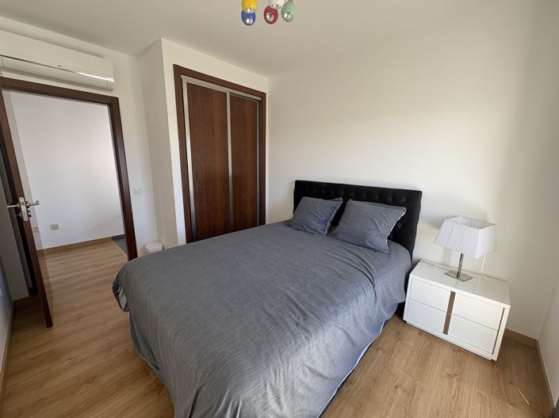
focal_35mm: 14
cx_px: 280
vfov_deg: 85.6
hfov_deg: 102.1
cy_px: 209
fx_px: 226
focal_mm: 2.22
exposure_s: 1/99
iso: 100
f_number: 2.2
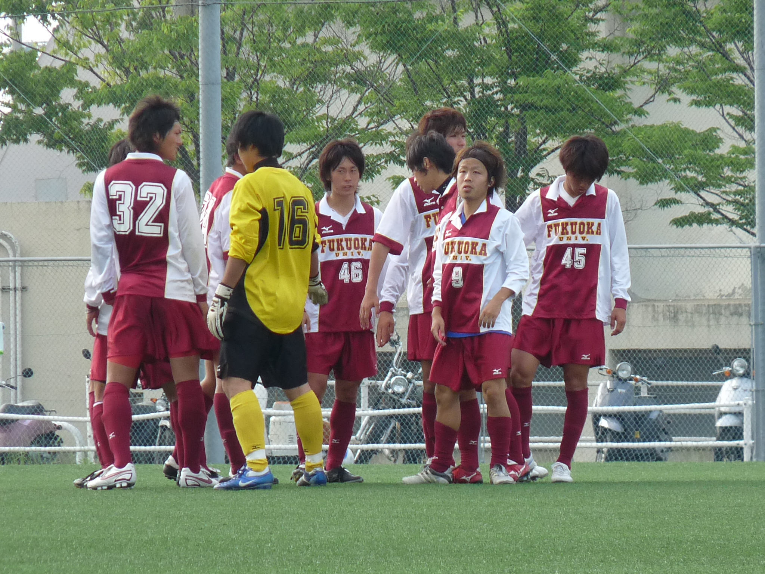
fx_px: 11425
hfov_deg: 3.8
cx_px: 382
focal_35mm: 517
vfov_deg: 2.9
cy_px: 287
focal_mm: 52.1
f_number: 3.7
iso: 160
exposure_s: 1/500
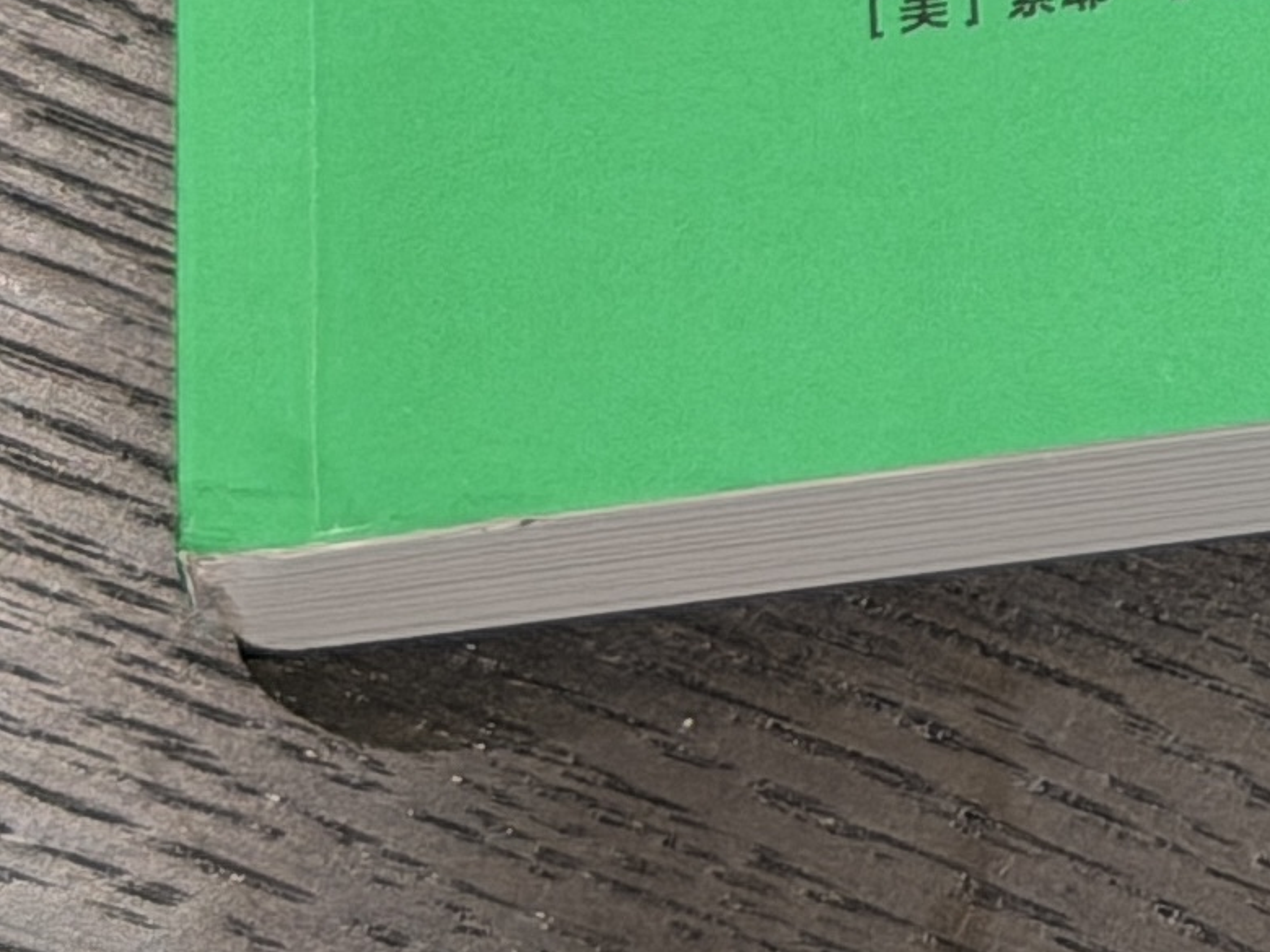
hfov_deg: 7.7
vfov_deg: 5.8
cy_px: -1458
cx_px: 2612
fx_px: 8989
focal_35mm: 245
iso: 100
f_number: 1.78
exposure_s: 1/95
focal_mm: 6.76
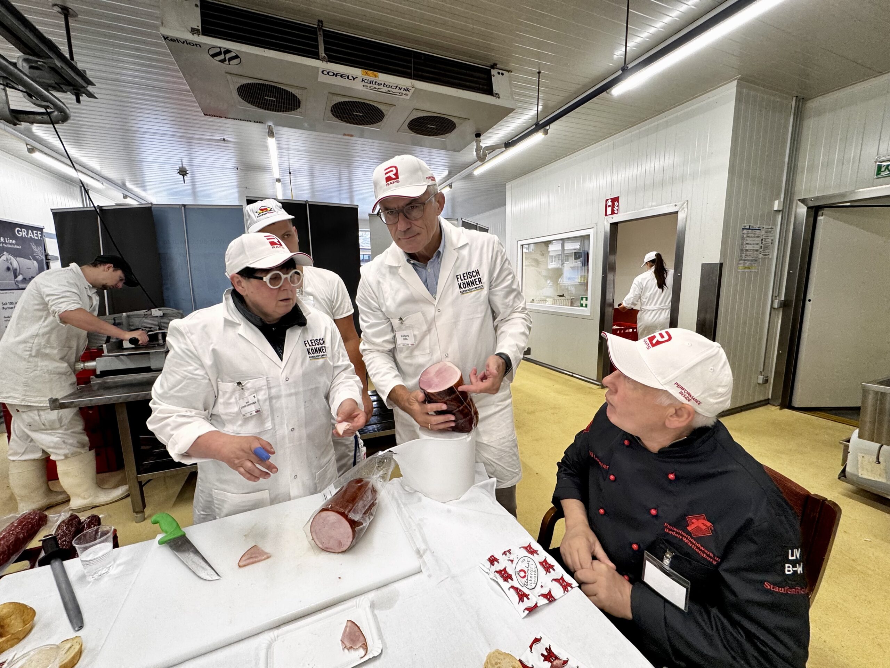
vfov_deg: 85.7
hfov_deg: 102.1
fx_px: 360
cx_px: 445
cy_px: 334
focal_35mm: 14
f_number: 2.2
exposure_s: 1/100
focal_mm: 2.22
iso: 80
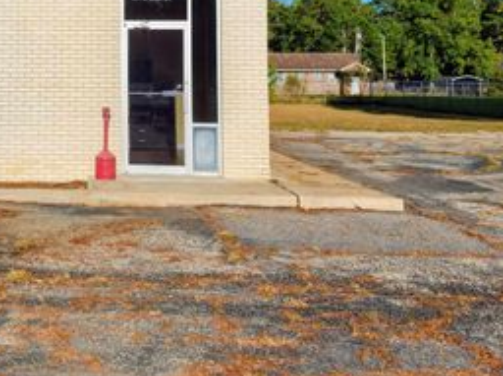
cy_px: 39
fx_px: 653
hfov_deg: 39.3
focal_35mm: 45
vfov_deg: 30.7
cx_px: 57
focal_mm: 6.4
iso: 12
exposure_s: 1/2116
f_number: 1.8
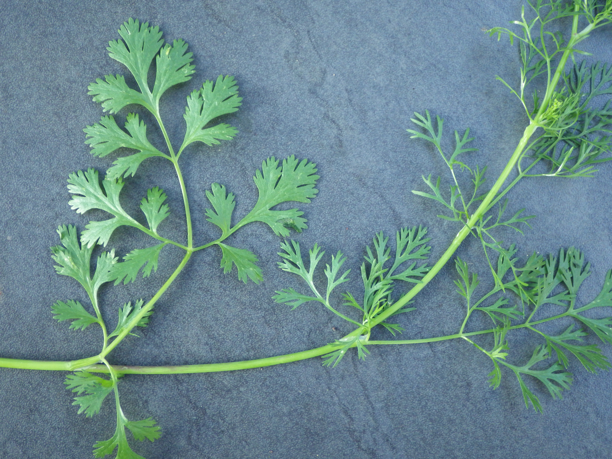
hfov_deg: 42.9
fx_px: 778
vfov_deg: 32.9
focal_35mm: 44
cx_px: 306
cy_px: 230
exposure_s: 1/60
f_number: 2.9
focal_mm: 7.9
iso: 320
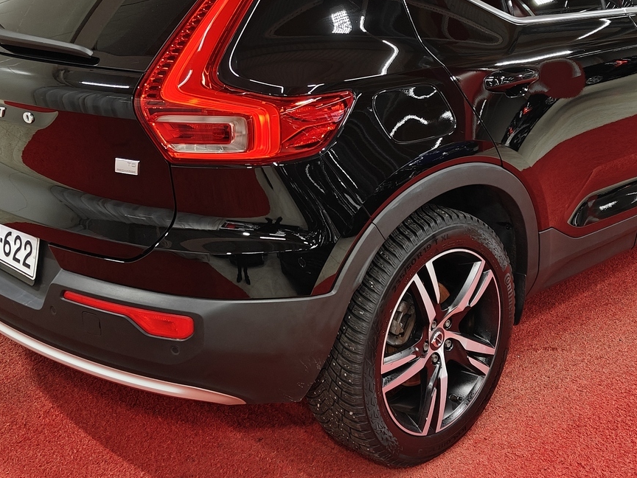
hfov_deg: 38.1
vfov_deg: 28.9
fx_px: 920
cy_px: 155
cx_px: 353
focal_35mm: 50
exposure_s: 1/50
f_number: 1.8
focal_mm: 5.59
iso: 100
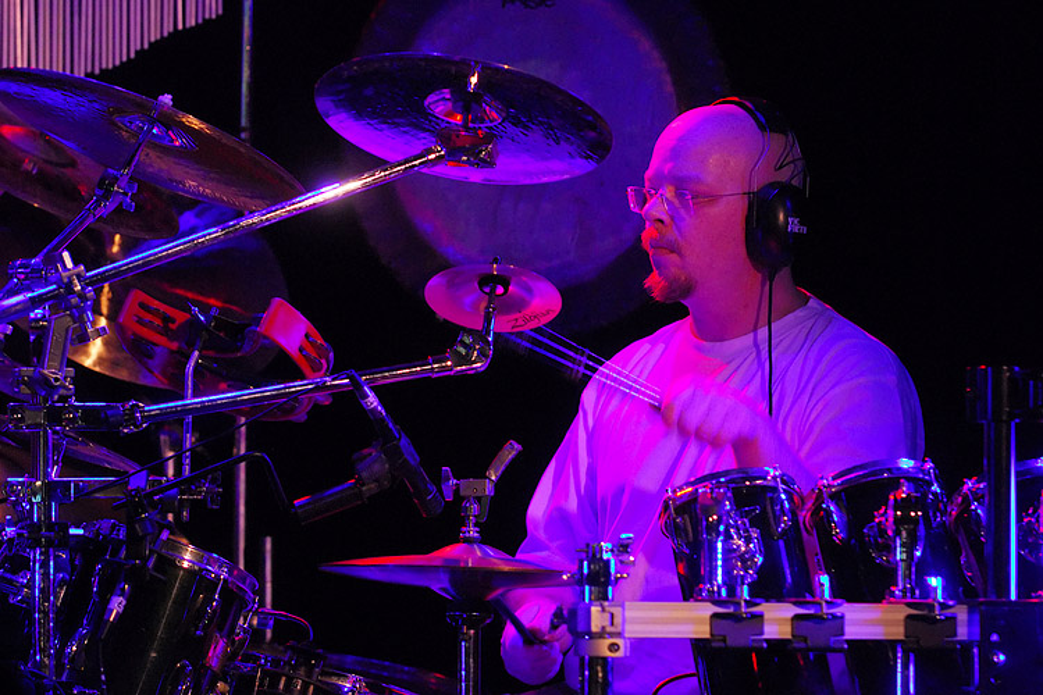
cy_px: 348
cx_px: 522
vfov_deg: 7.0
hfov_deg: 10.5
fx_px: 5649
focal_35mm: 195
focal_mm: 130
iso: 800
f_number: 3.2
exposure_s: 1/50
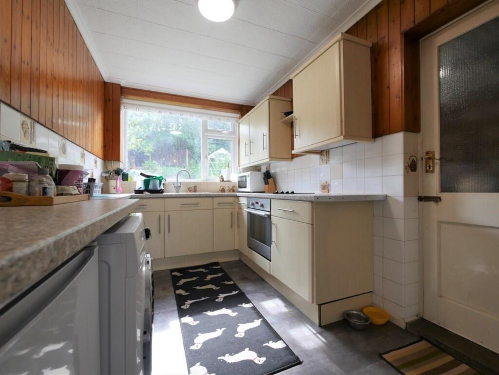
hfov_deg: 102.0
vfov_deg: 85.7
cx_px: 250
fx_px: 202
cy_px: 188
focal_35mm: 14
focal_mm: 7
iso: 250
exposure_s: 1/60
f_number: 4
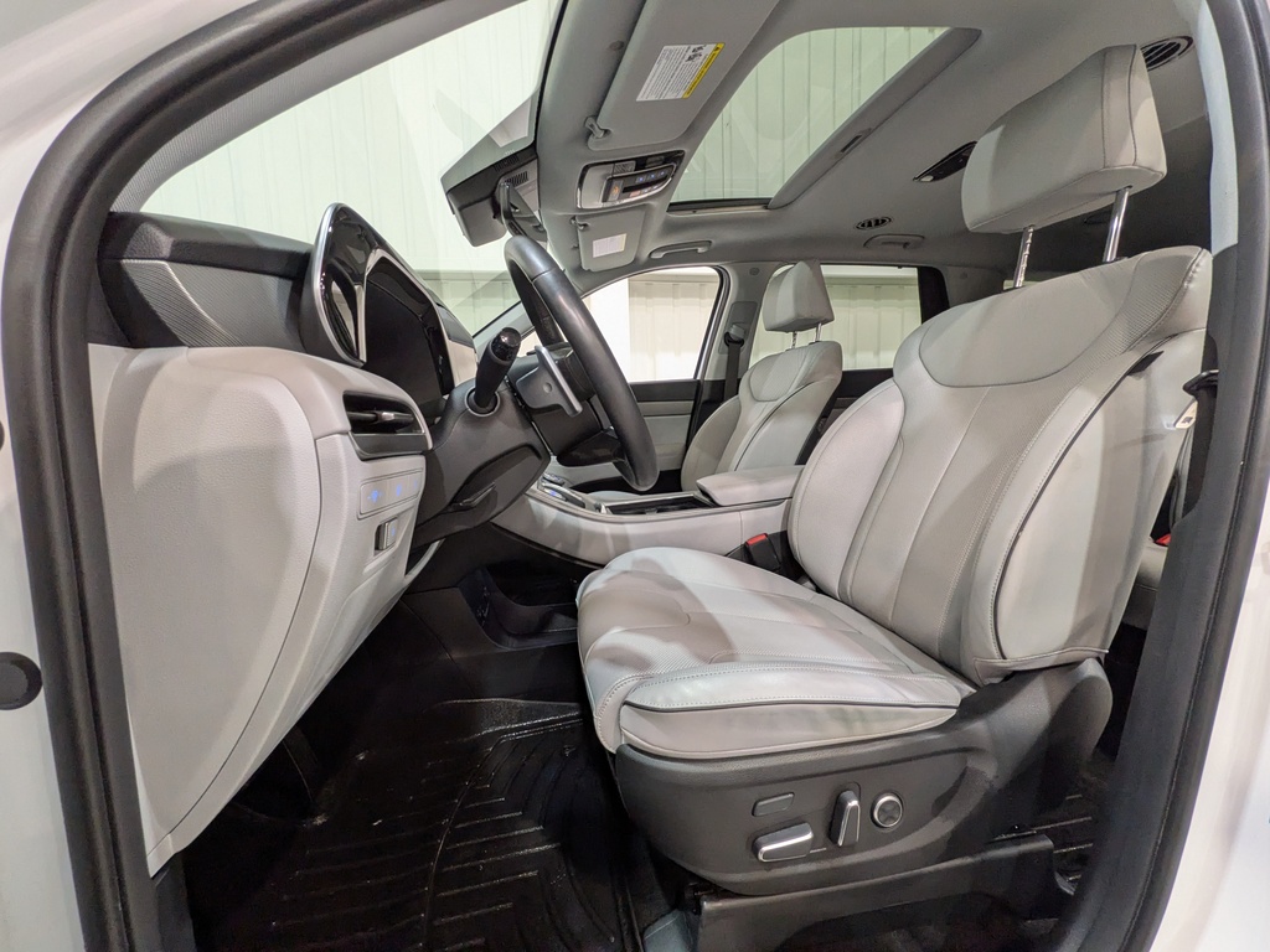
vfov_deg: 85.7
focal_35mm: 14
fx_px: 514
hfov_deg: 102.1
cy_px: 476
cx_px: 635
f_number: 2.2
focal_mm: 1.83
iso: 292
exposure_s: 1/100
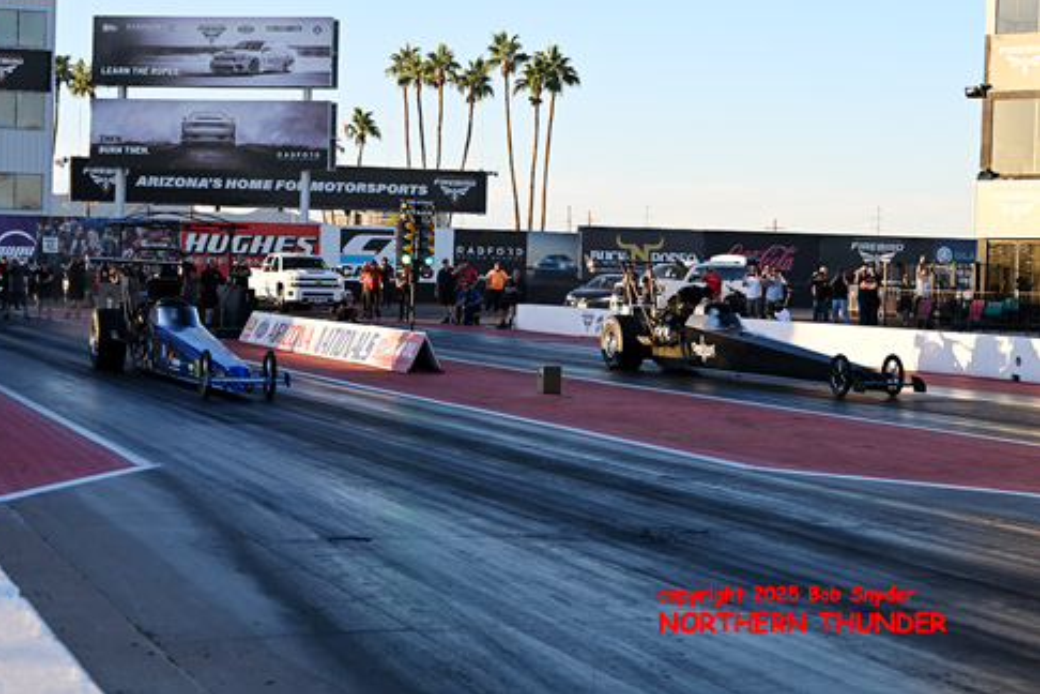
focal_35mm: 72
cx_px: 507
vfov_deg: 18.9
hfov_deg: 28.1
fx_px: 2080
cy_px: 340
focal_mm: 70
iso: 1000
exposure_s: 1/1250
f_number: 5.6
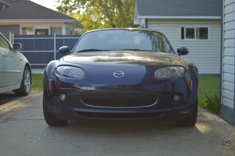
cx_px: 118
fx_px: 342
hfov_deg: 37.9
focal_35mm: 52
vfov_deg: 25.7
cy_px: 78
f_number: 1.8
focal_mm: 35
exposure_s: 1/4000
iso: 400
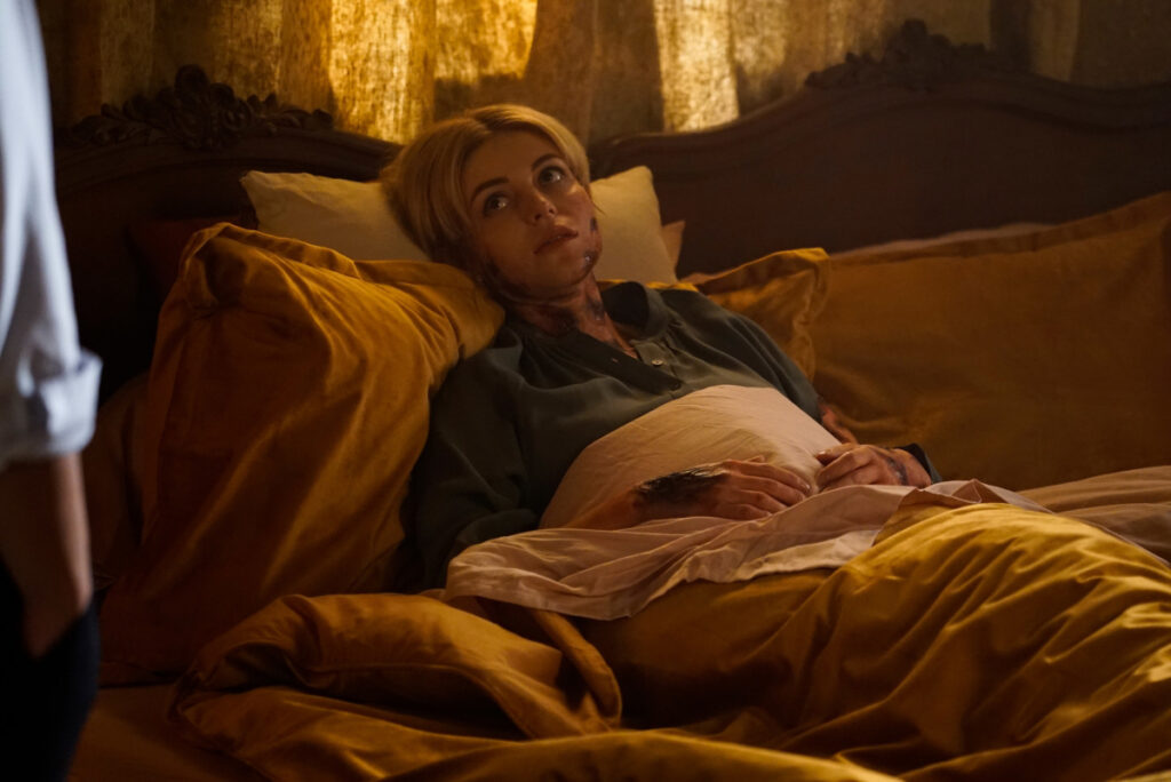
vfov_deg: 10.3
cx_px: 586
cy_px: 391
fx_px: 4328
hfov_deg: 15.4
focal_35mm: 133
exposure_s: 1/100
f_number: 4
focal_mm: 133
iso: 6400
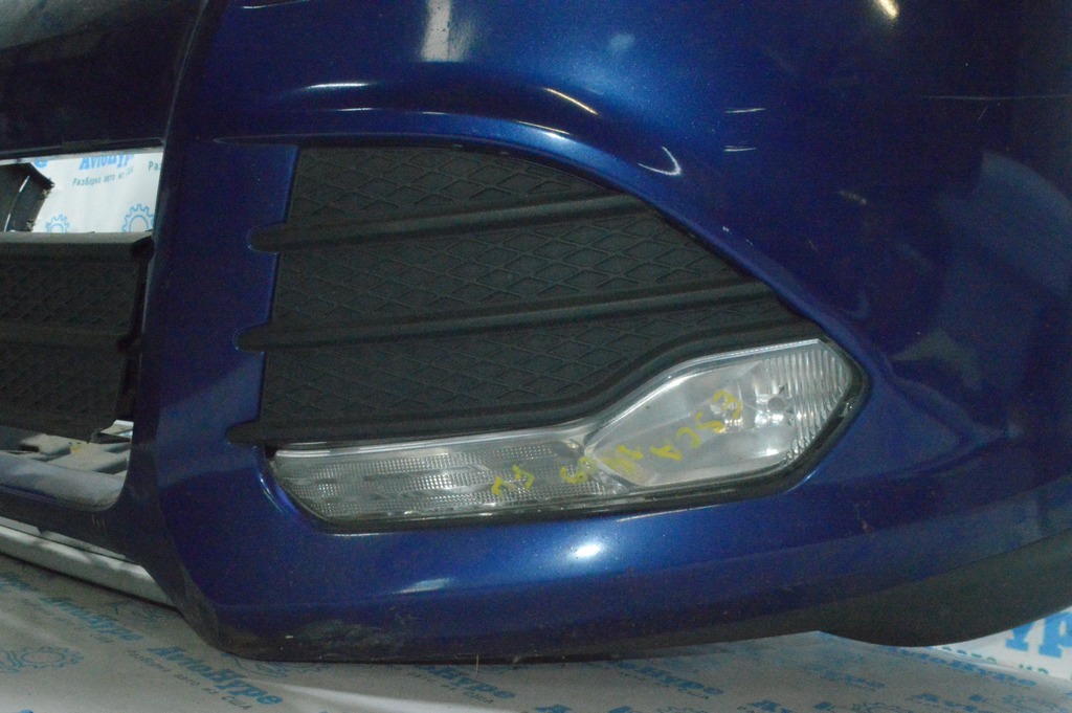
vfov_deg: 39.9
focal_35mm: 33
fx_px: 982
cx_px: 536
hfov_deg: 57.3
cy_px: 356
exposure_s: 1/40
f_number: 25
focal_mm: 22
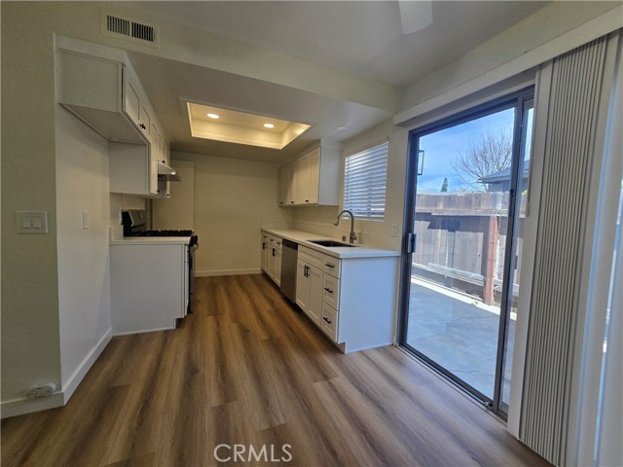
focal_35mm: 13
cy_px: 234
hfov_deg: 106.2
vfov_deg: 89.9
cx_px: 312
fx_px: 234
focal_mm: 2.2
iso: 50
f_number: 2.2
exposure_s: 1/148
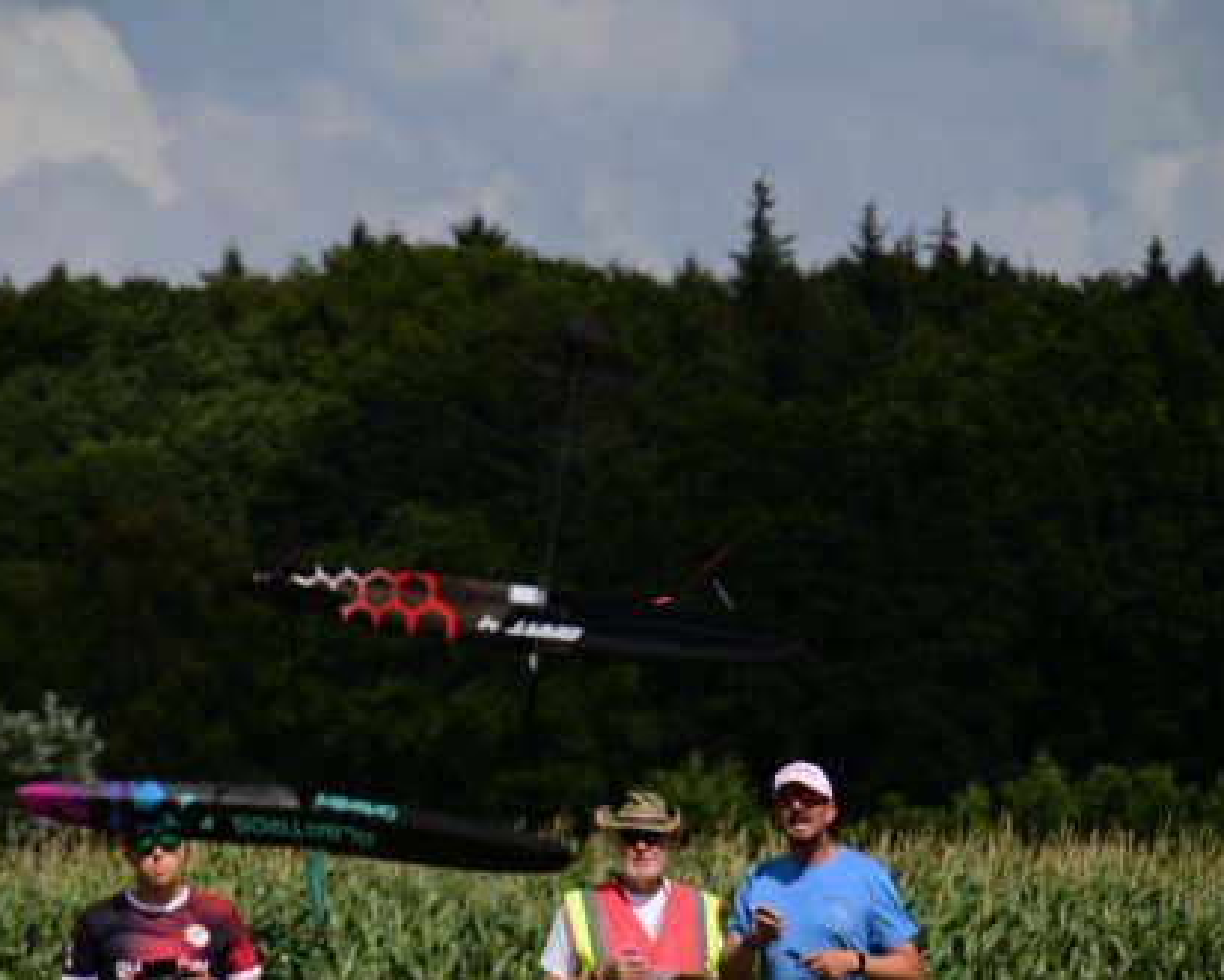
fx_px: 16418
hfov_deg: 4.3
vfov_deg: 3.4
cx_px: 563
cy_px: 490
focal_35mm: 453
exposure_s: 1/5000
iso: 640
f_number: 9
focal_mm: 400
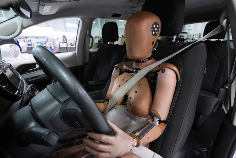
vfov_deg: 64.6
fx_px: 125
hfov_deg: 86.9
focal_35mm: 19
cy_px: 81
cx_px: 114
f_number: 6.3
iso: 2000
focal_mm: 18
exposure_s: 1/30
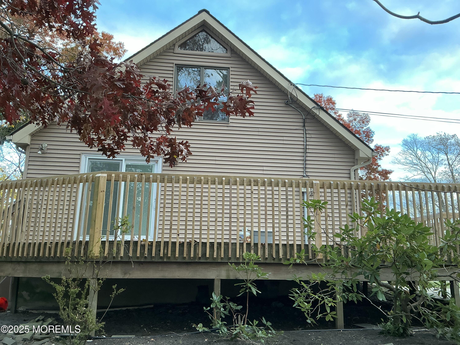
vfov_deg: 49.7
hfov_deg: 63.4
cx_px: 230
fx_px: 372
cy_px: 172
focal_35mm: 28
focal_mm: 3
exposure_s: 1/60
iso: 40
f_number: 1.8
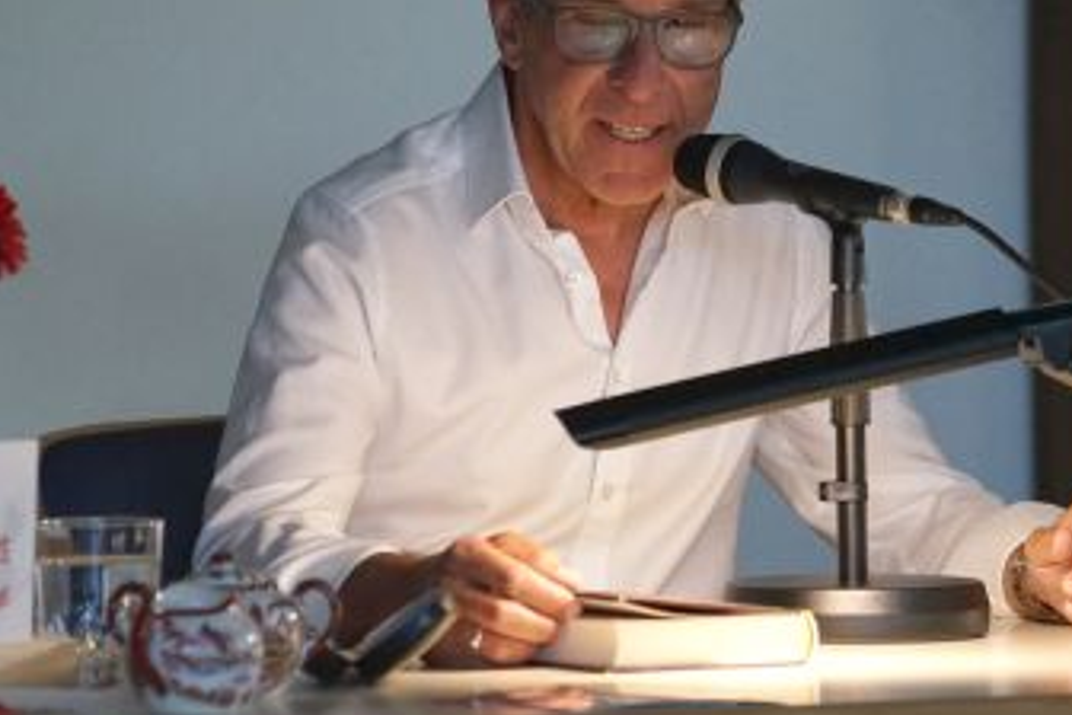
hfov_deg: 9.6
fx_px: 6372
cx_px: 443
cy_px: 172
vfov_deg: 6.4
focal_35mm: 214
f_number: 5
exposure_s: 1/160
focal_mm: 120
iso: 3200
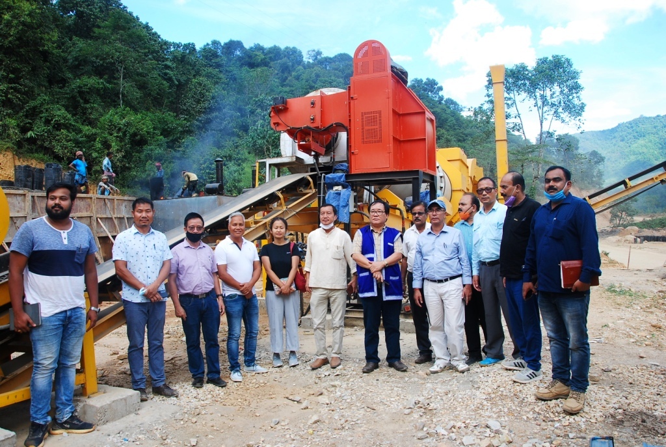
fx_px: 500
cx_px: 333
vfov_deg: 48.1
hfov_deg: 67.3
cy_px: 224
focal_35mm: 27
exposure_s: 1/180
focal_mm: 18
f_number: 6.7
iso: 200
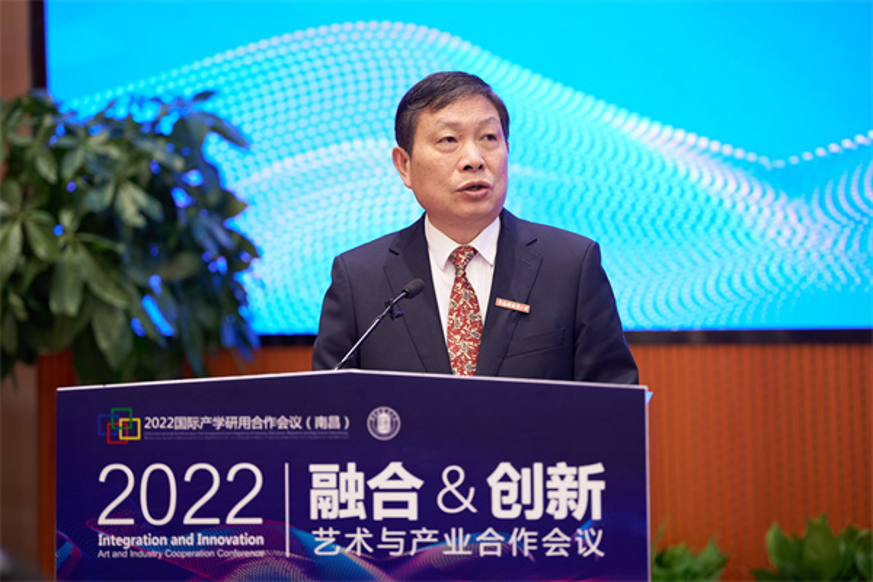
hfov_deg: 18.4
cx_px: 436
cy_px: 291
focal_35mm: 111
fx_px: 2692
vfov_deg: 12.3
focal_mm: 111
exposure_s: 1/100
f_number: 2.8
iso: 800
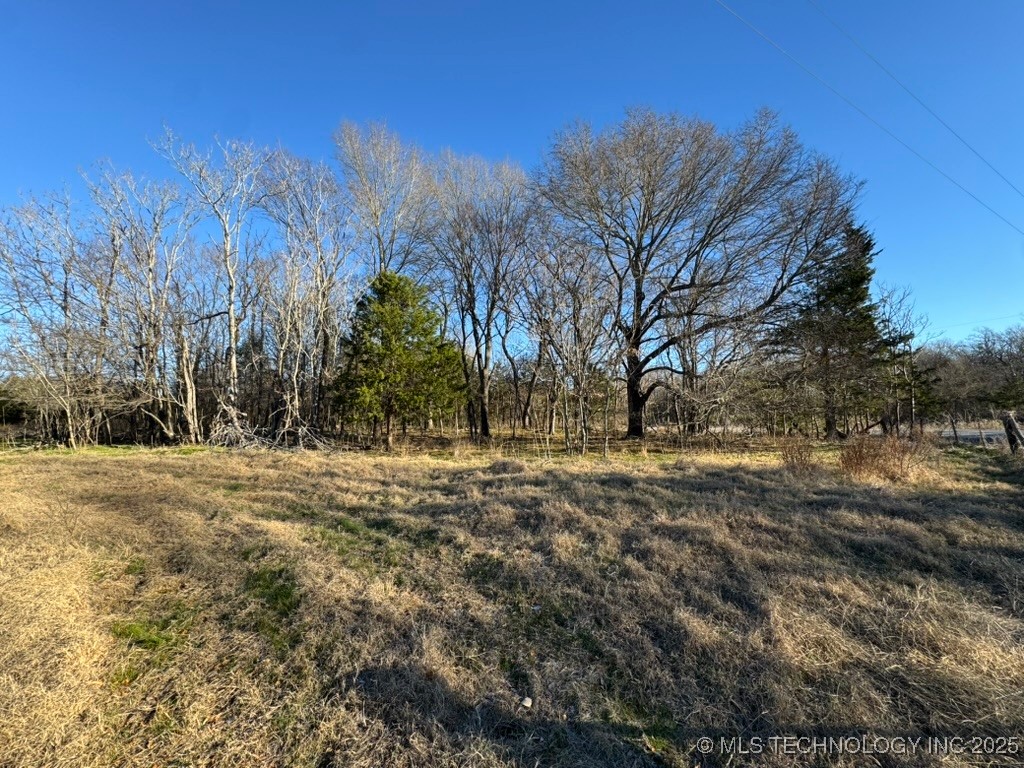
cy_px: 384
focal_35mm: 14
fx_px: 414
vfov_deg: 85.7
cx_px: 512
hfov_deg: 102.1
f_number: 2.2
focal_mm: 2.22
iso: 40
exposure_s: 1/479
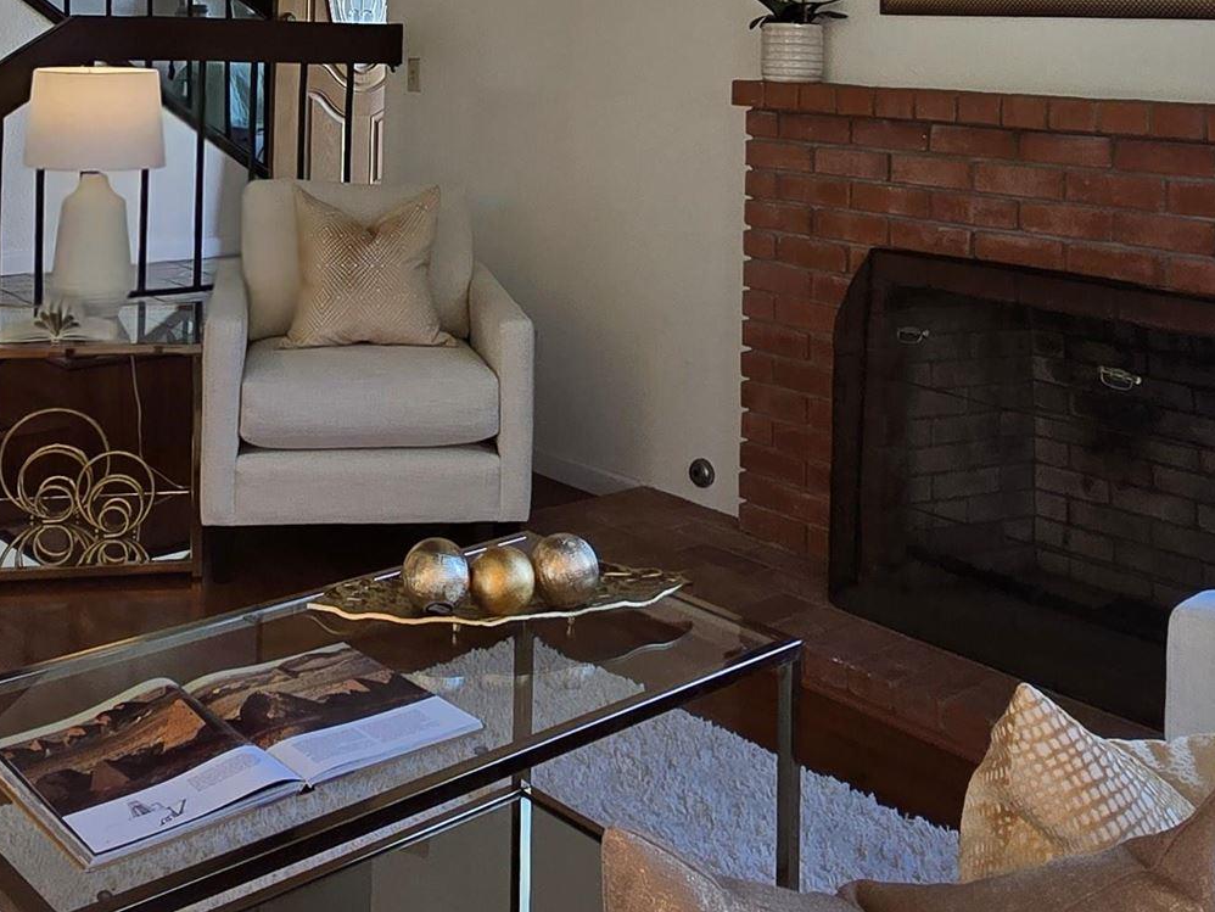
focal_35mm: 40
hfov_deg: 46.3
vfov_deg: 32.5
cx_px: 439
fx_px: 1404
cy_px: -41
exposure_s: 1/60
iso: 64
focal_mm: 2.2
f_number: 2.2
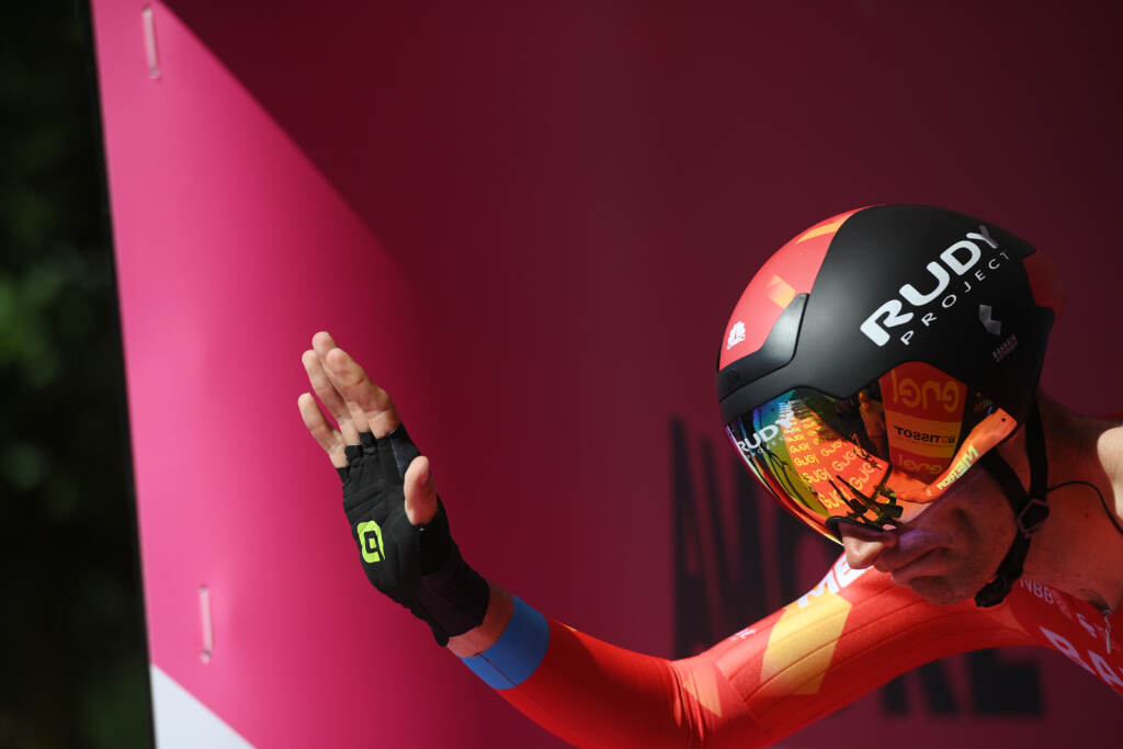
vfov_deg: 6.9
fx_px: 6239
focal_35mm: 200
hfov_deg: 10.3
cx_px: 562
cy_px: 374
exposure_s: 1/8000
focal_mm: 200
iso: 500
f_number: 3.5
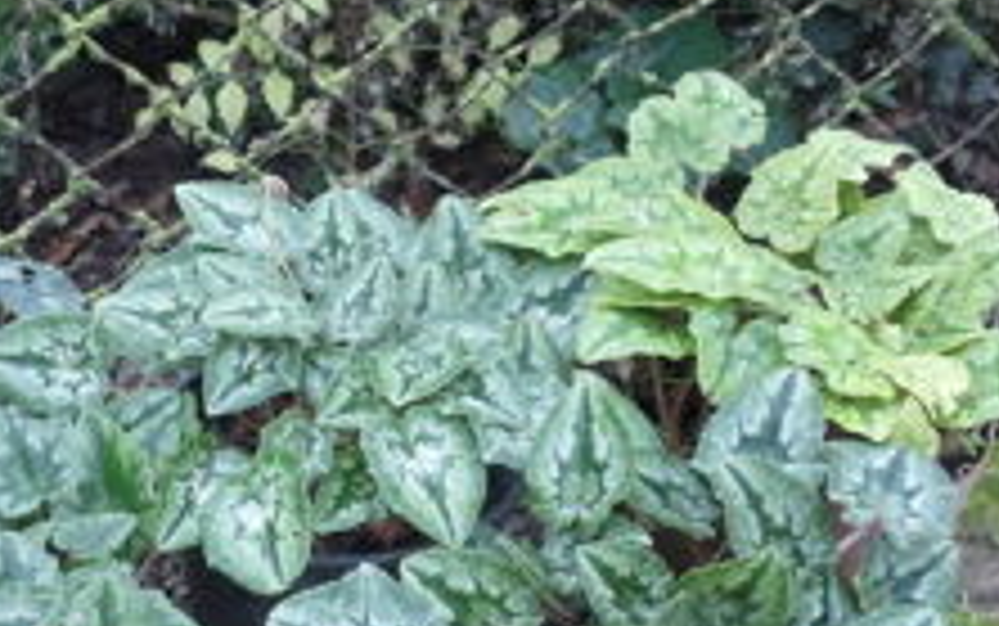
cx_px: 104
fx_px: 2751
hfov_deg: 20.2
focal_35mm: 101
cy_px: 378
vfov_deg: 13.0
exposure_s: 1/60
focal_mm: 6
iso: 200
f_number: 3.5
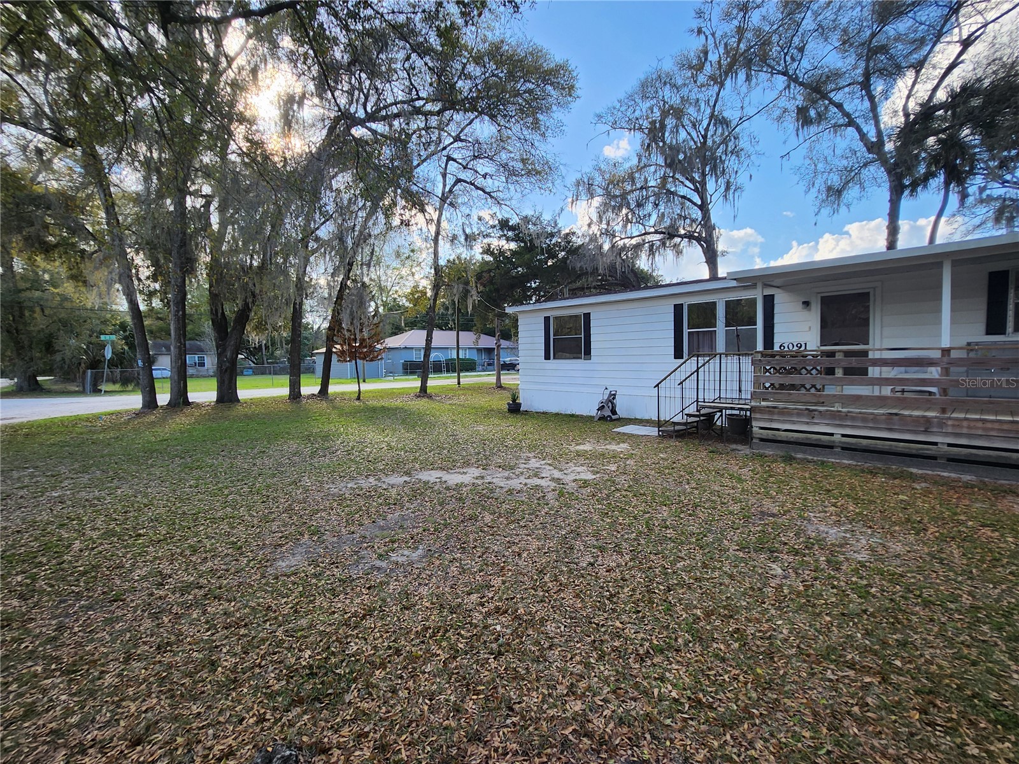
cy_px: 382
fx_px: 383
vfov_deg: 89.9
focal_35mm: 13
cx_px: 510
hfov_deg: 106.2
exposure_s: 1/273
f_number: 2.2
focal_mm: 1.7
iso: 32
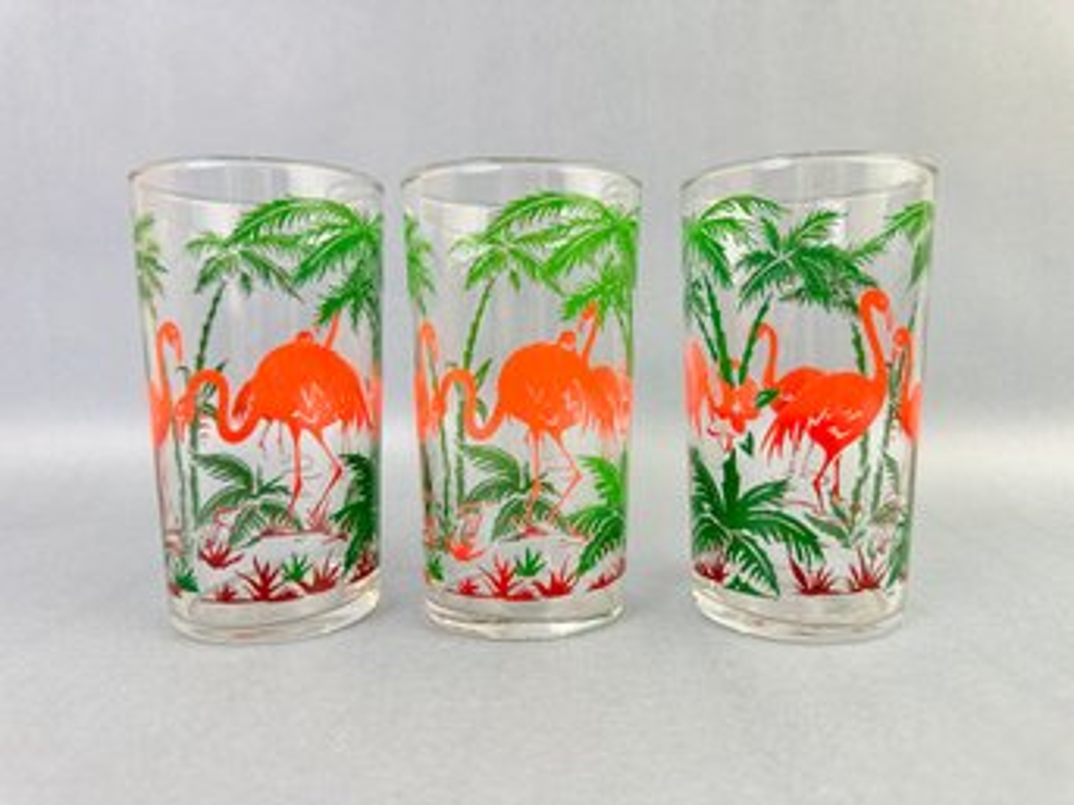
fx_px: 744
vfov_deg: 56.8
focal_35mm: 24
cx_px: 537
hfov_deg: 71.6
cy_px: 402
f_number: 1.78
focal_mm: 6.76
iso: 125
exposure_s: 1/120
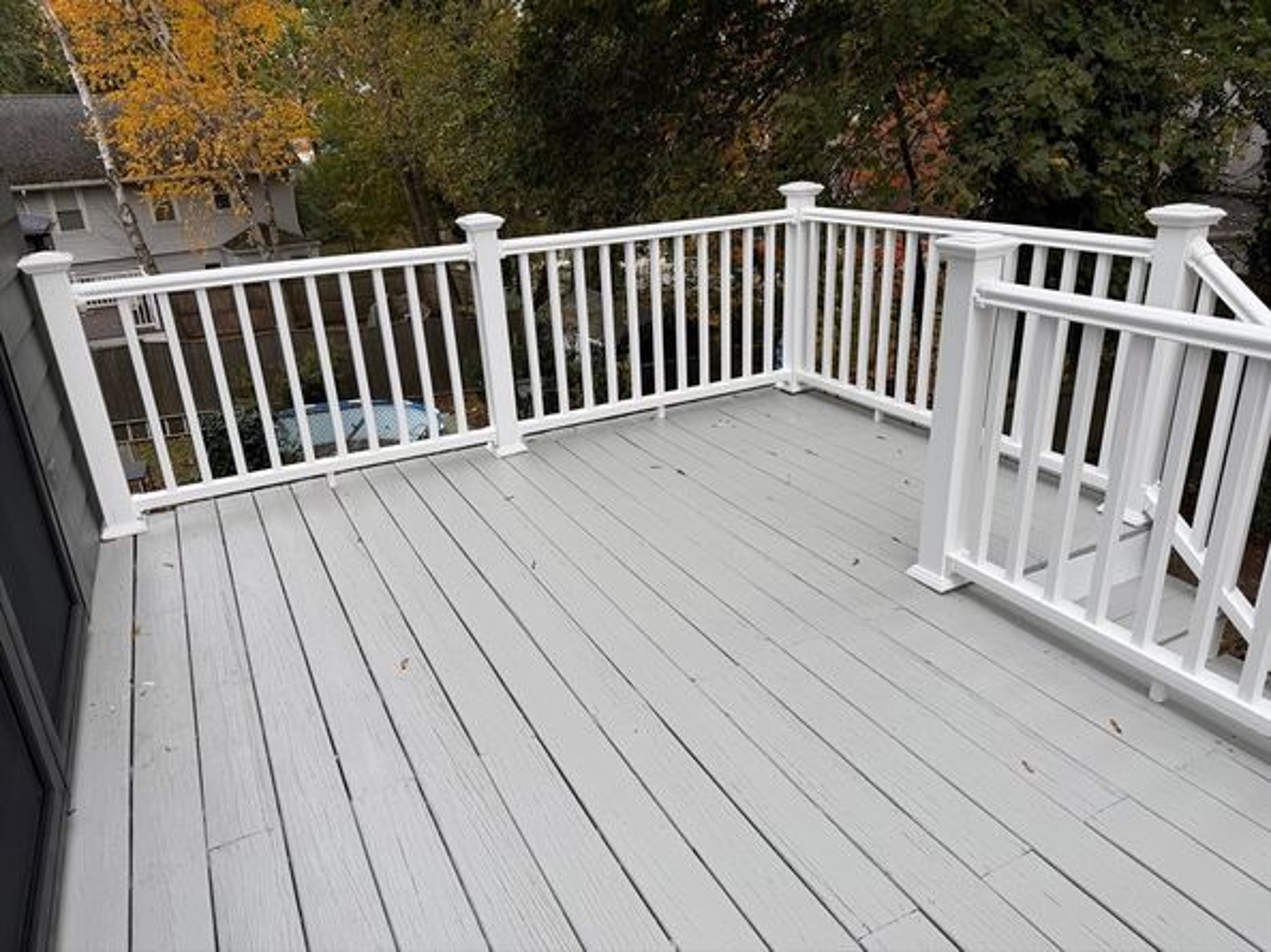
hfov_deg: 71.6
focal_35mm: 24
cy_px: 476
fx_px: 881
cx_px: 636
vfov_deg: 56.8
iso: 80
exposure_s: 1/376
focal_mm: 6.76
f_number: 1.78
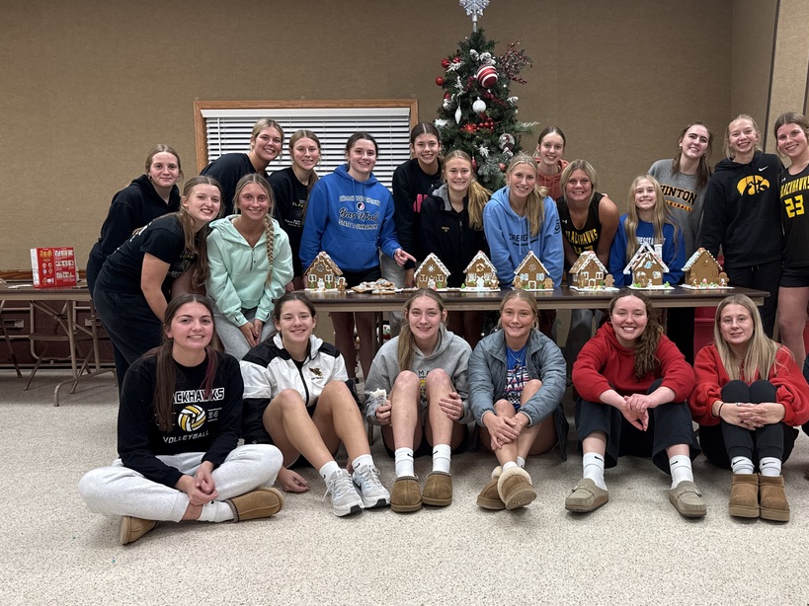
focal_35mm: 30
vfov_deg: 46.8
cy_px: 321
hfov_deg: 59.2
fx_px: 701
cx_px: 505
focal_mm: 6.76
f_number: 1.78
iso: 160
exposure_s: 1/120
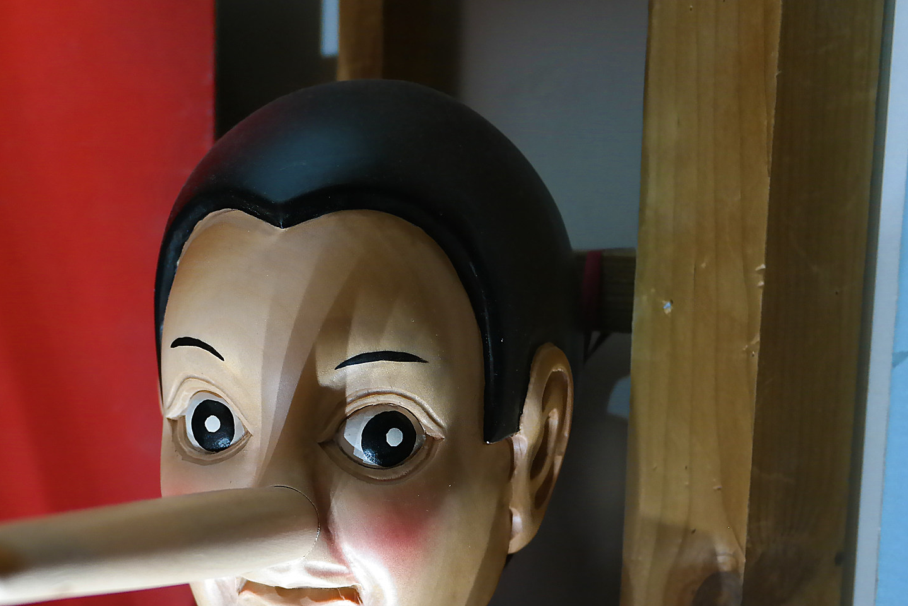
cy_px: 471
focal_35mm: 55
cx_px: 325
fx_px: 1387
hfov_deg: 36.0
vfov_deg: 24.3
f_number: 3.5
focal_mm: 22
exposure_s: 1/40
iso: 1600
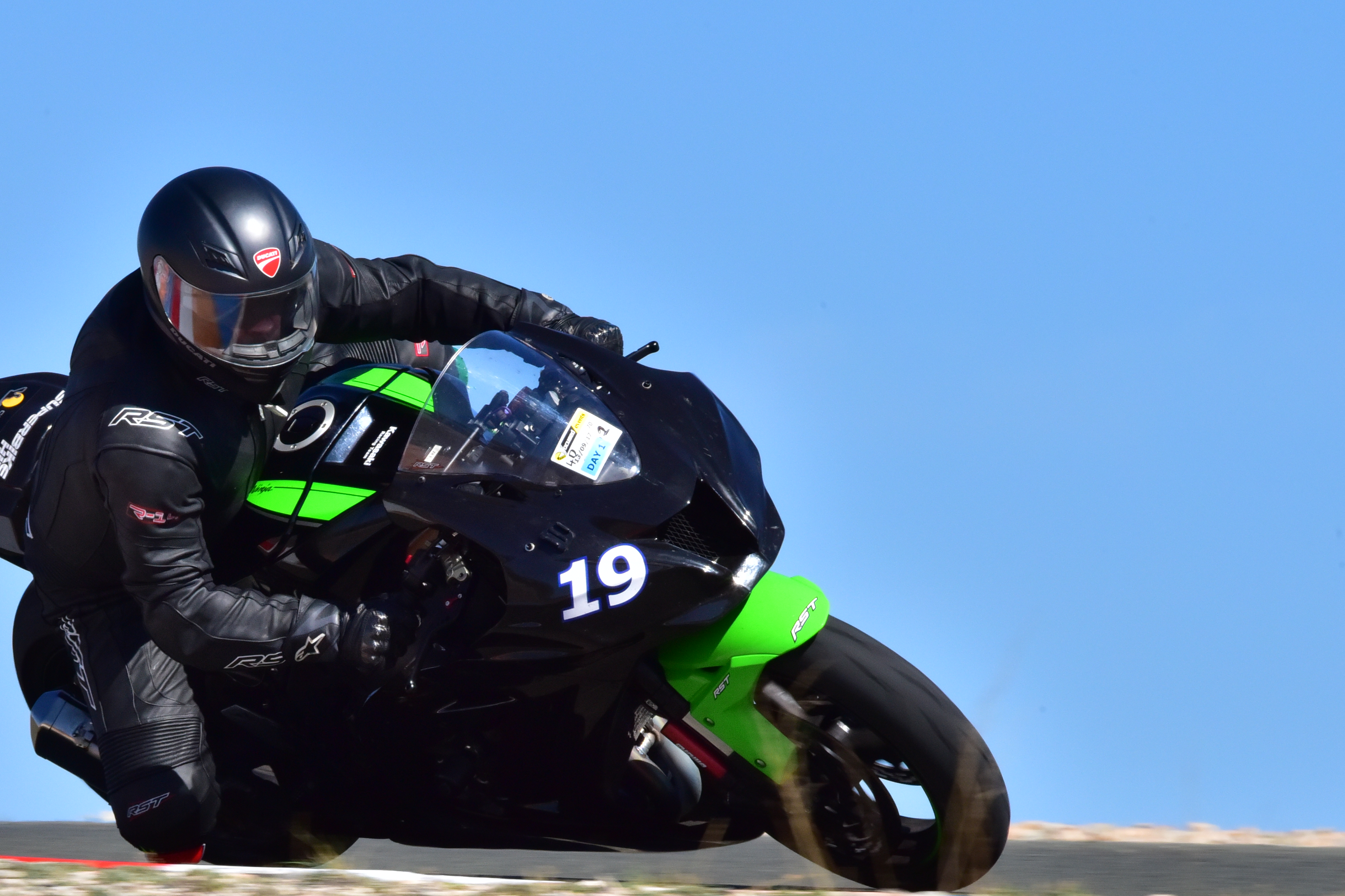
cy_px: 672
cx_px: 239
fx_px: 28914
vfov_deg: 1.8
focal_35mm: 774
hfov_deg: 2.7
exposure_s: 1/800
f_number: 22
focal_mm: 460
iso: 1250
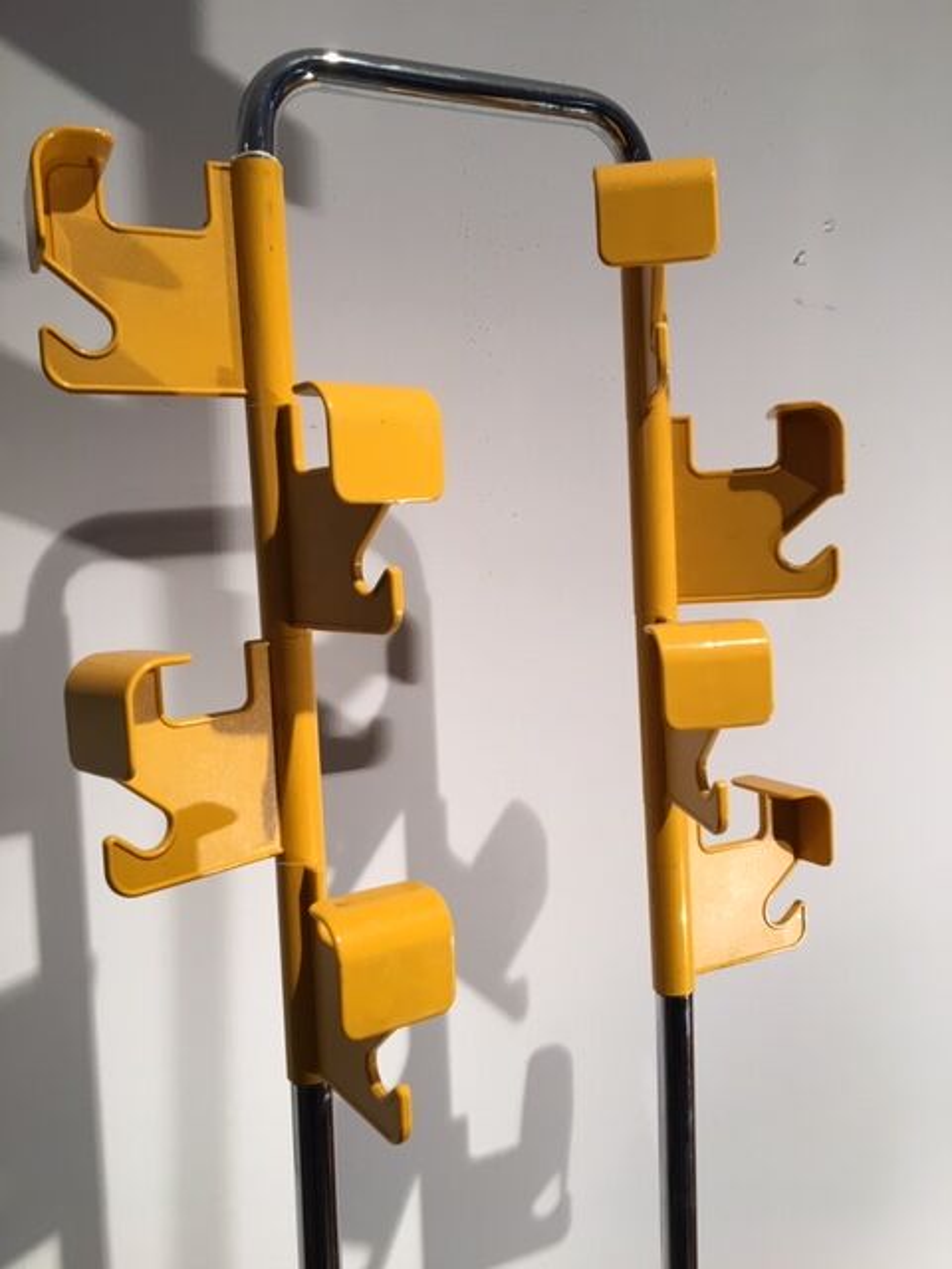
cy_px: 634
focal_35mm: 29
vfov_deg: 61.7
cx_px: 476
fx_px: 1063
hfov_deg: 48.2
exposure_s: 1/33
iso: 40
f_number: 2.2
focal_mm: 4.15
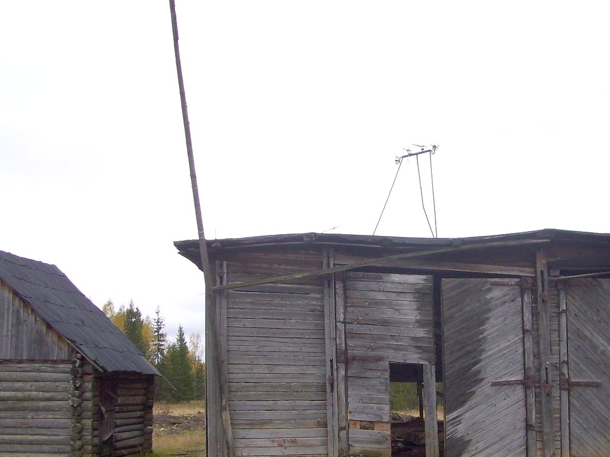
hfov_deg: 34.8
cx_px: 459
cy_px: 314
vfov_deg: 26.8
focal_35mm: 54
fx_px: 951
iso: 80
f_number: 2.9
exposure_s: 1/200
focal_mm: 5.7
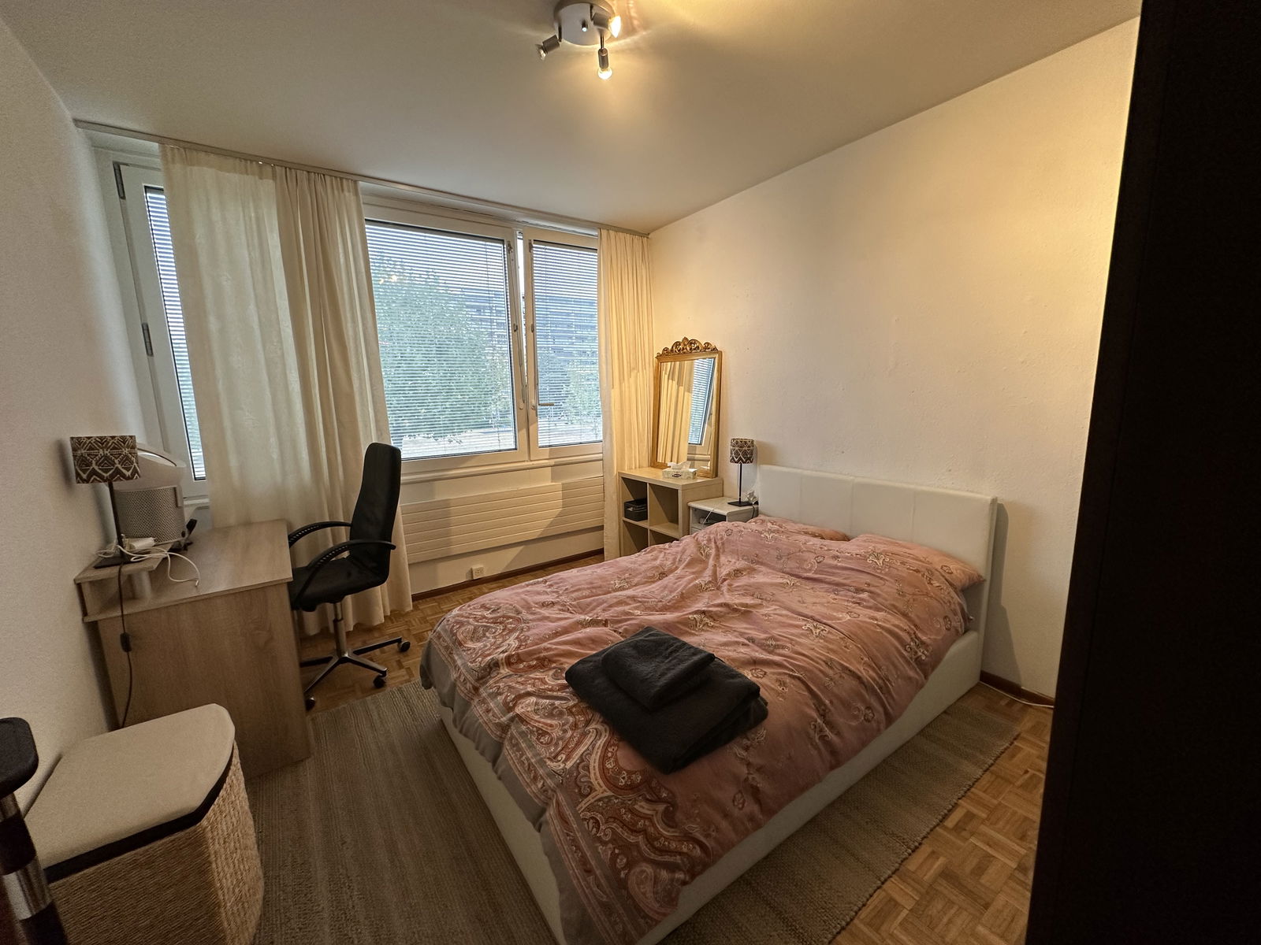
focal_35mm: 14
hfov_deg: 102.1
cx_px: 630
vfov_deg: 85.7
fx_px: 510
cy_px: 472
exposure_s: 1/50
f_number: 2.2
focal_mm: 2.22
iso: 160
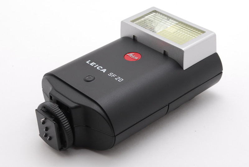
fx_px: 571
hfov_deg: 24.6
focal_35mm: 82
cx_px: 124
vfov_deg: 16.6
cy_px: 84
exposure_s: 1/100
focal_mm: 55
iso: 320
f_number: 16
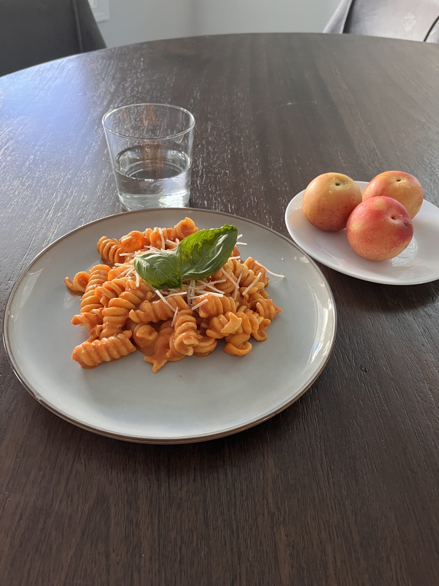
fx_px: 440
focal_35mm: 26
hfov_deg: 53.1
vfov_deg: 67.3
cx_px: 220
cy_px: 293
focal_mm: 5.1
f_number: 1.6
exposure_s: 1/60
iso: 500
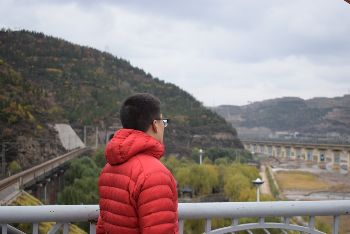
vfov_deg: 22.7
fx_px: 584
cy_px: 117
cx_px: 175
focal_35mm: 60
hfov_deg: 33.4
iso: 250
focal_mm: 40
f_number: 5
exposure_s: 1/250
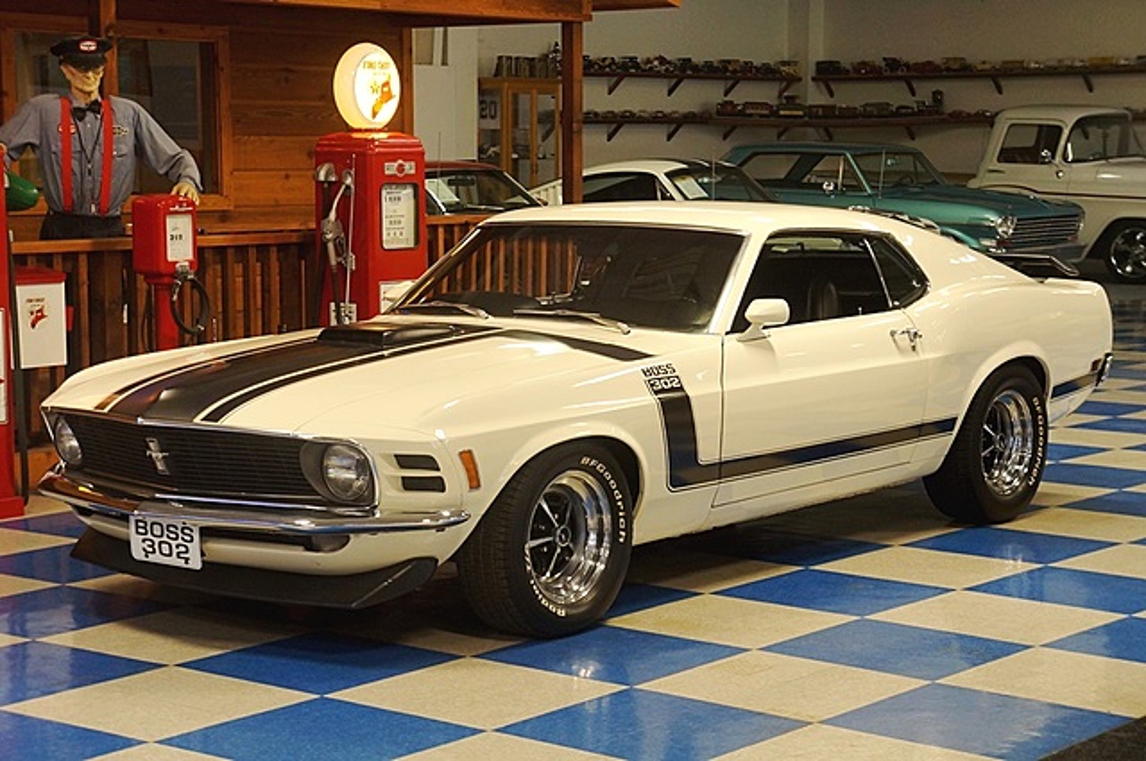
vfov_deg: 18.1
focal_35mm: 75
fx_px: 2384
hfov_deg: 27.0
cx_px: 573
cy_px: 380
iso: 640
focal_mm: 50
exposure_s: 1/80
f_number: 5
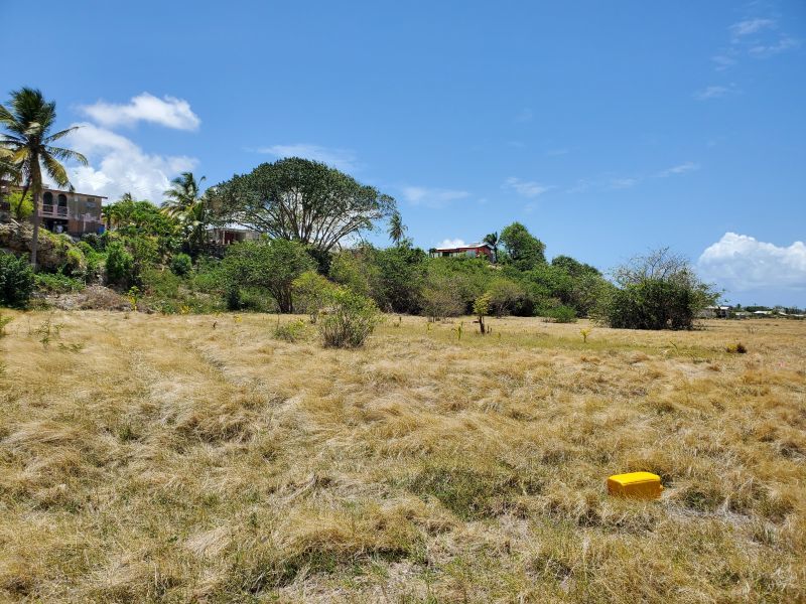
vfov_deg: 53.1
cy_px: 302
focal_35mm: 26
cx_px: 403
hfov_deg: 67.3
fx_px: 605
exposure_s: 1/1718
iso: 50
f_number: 2.4
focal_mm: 4.3
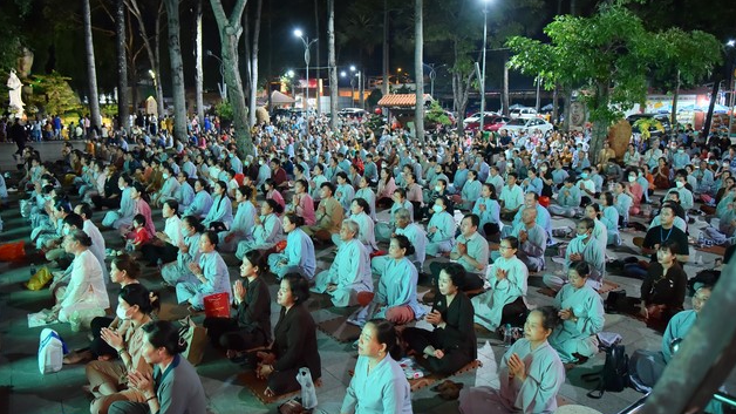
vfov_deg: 44.3
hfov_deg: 71.9
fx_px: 507
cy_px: 191
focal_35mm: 26
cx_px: 361
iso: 2000
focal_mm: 24
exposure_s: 1/50
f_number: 4
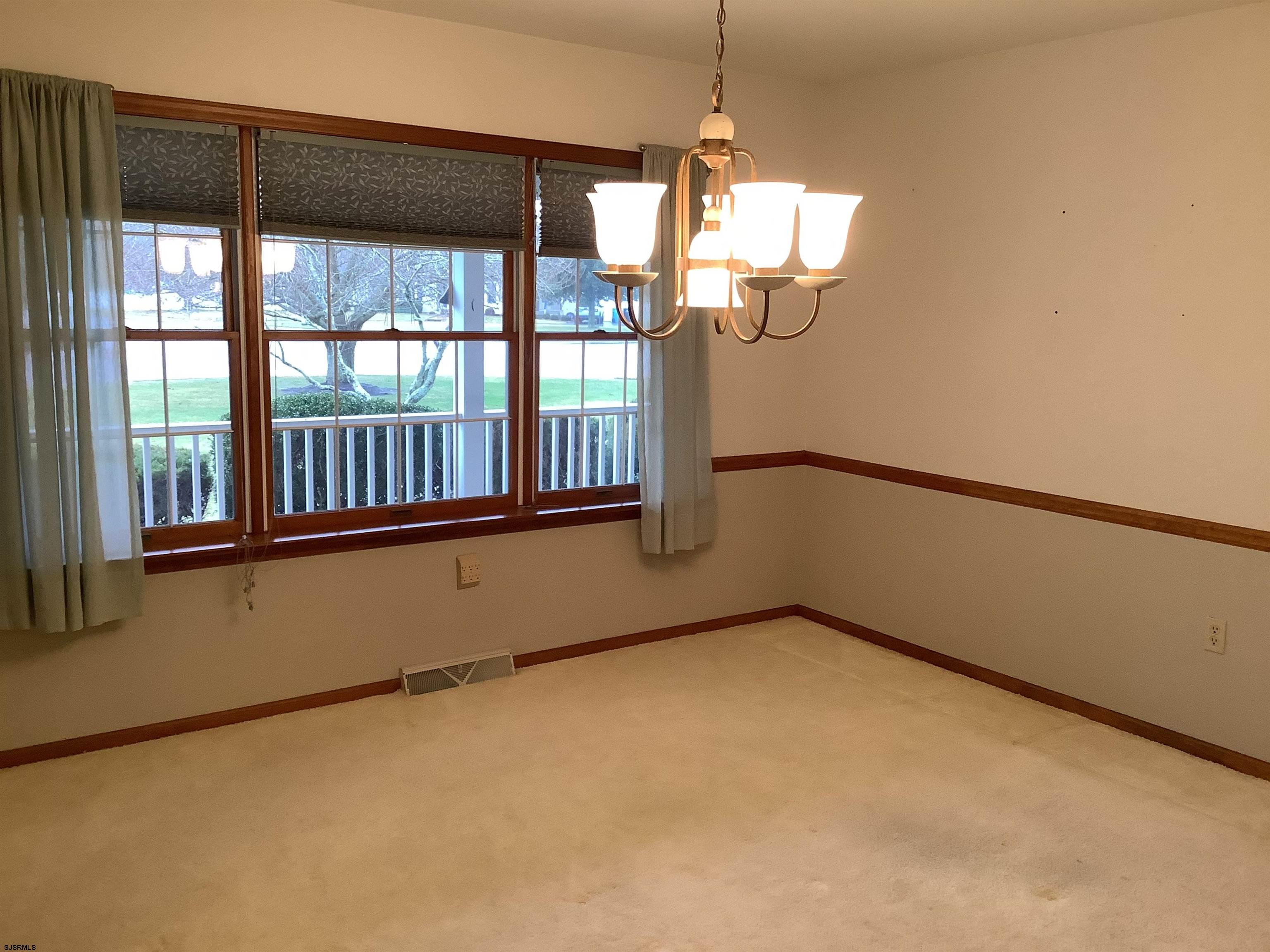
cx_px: 635
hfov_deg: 58.4
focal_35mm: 31
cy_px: 476
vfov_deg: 45.4
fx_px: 1137
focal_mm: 3.3
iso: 125
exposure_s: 1/60
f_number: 2.4
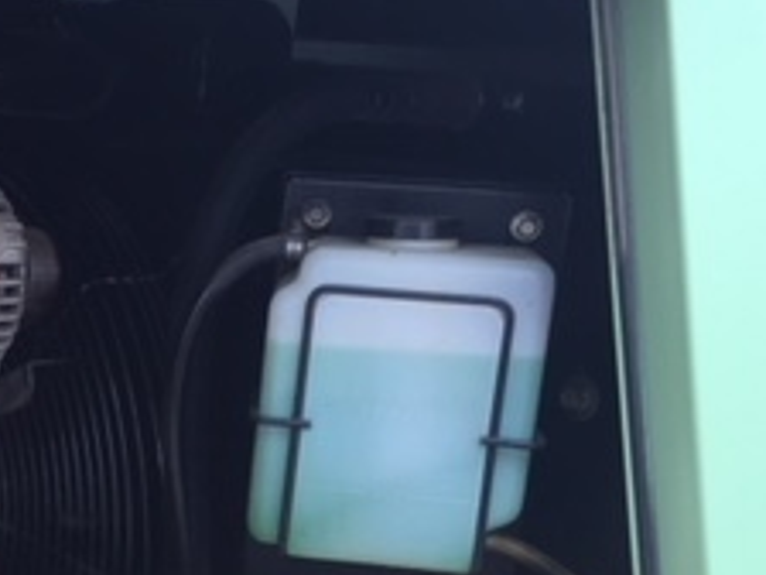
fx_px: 1837
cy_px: 503
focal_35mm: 83
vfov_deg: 17.5
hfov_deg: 21.4
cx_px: -215
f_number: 2.2
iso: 32
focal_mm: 4.15
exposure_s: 1/120
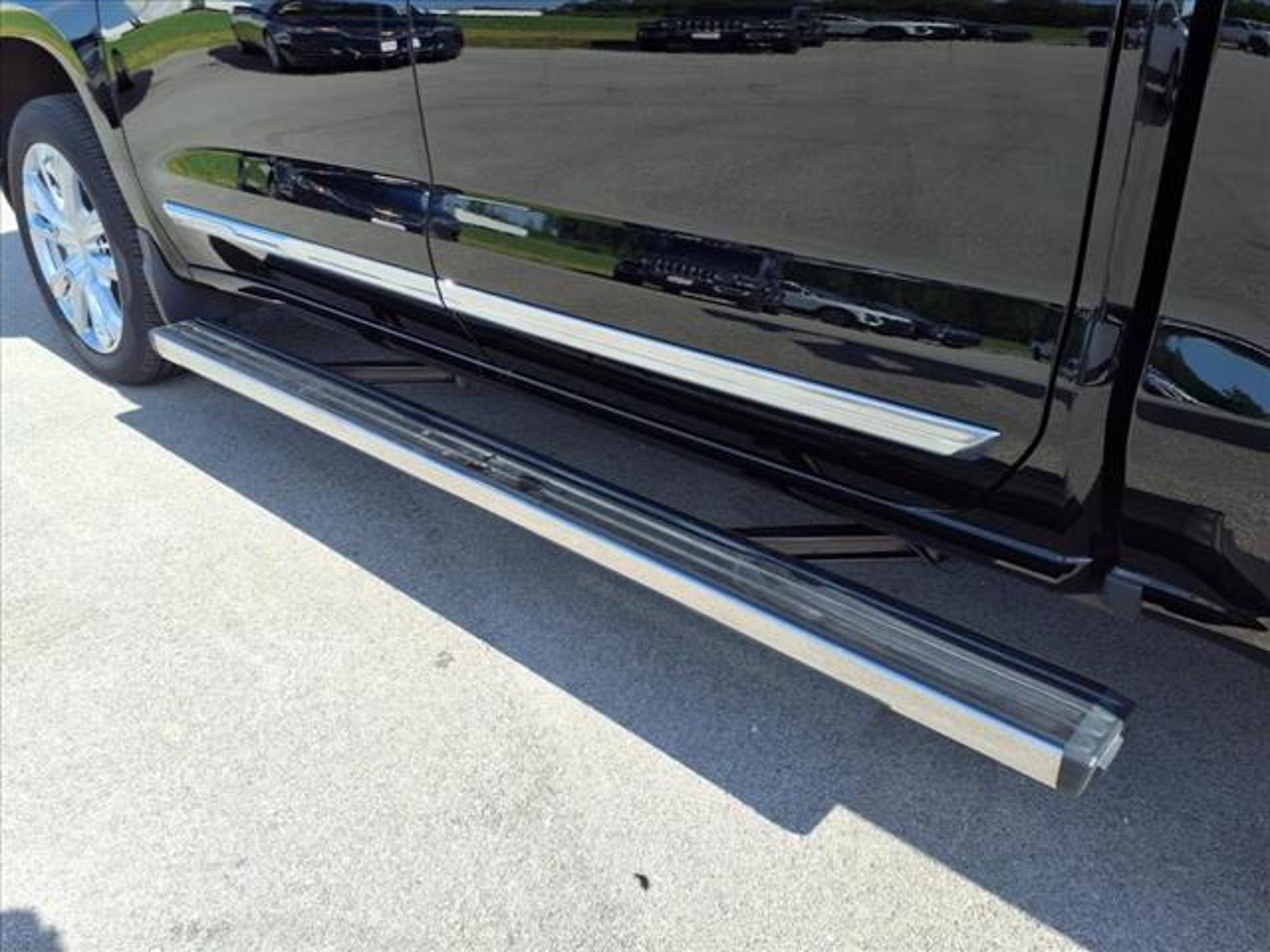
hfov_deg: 65.3
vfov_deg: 51.4
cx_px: 635
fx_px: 991
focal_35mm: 27
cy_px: 476
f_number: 1.9
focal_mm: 3.58
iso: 40
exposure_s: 1/769
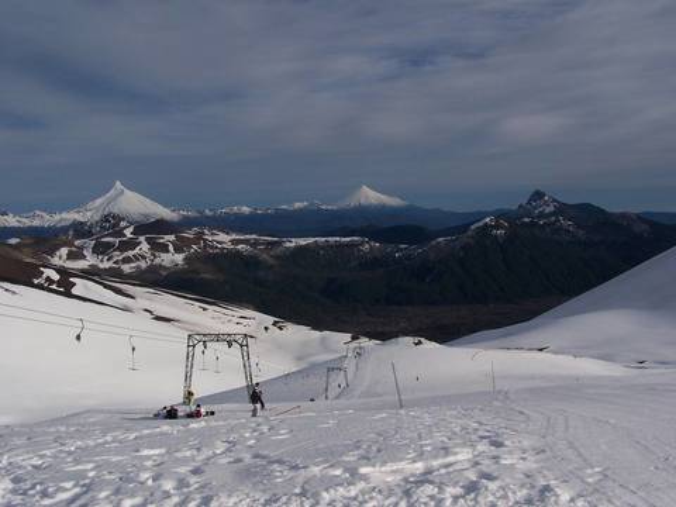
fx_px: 742
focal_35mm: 38
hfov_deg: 49.0
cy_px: 254
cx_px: 338
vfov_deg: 37.7
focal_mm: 6.3
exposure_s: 1/750
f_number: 5.6
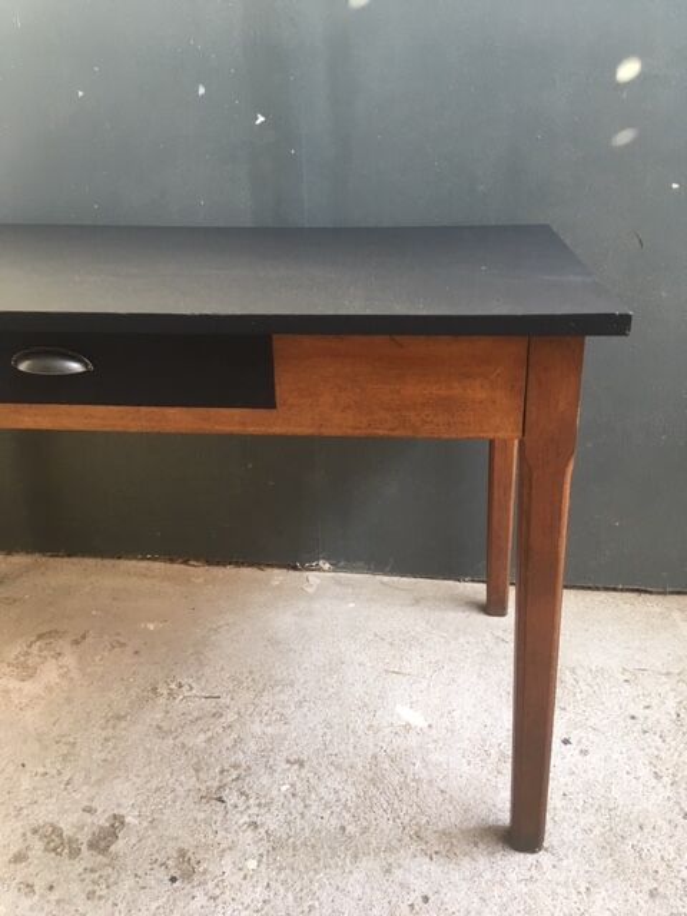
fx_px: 767
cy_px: 458
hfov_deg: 48.2
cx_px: 344
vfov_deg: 61.7
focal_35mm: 29
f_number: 2.2
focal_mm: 4.15
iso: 50
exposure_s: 1/33
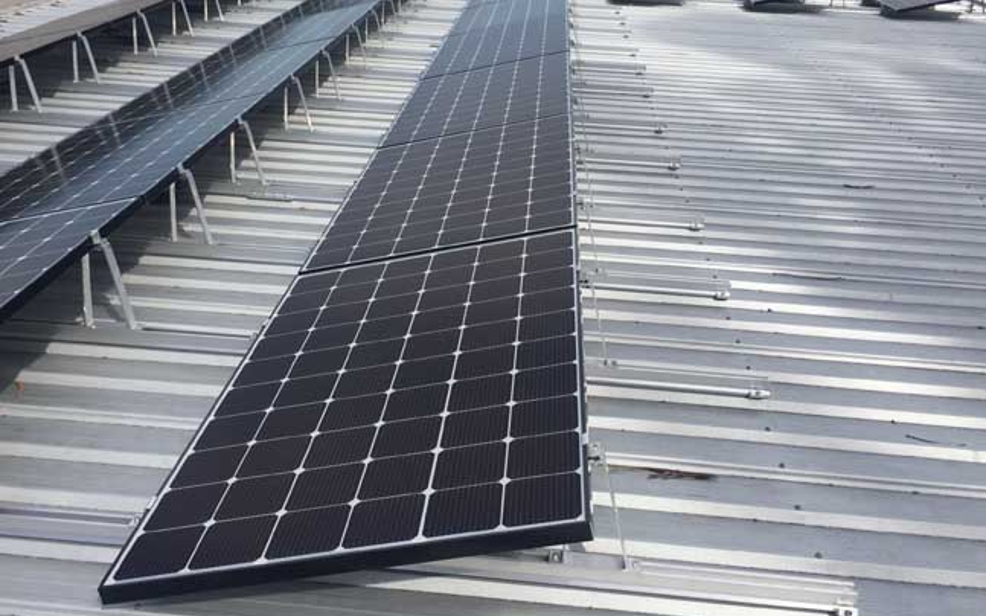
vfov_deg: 33.2
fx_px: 1021
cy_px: 189
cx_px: 463
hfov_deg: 51.5
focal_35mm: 38
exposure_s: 1/2083
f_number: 2.2
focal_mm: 4.15
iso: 32
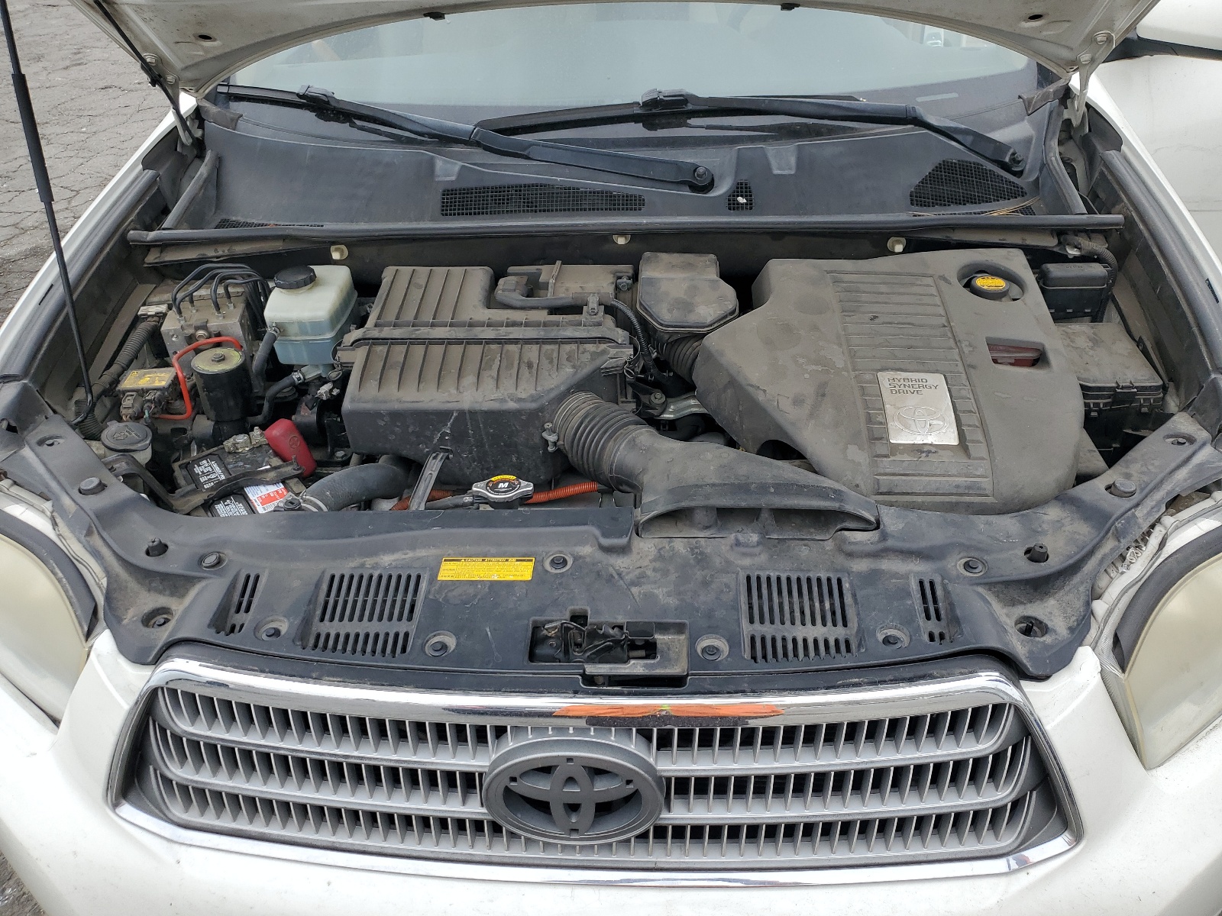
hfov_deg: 67.3
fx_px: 918
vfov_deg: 53.1
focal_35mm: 26
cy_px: 458
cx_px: 611
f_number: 1.5
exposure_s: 1/714
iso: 50
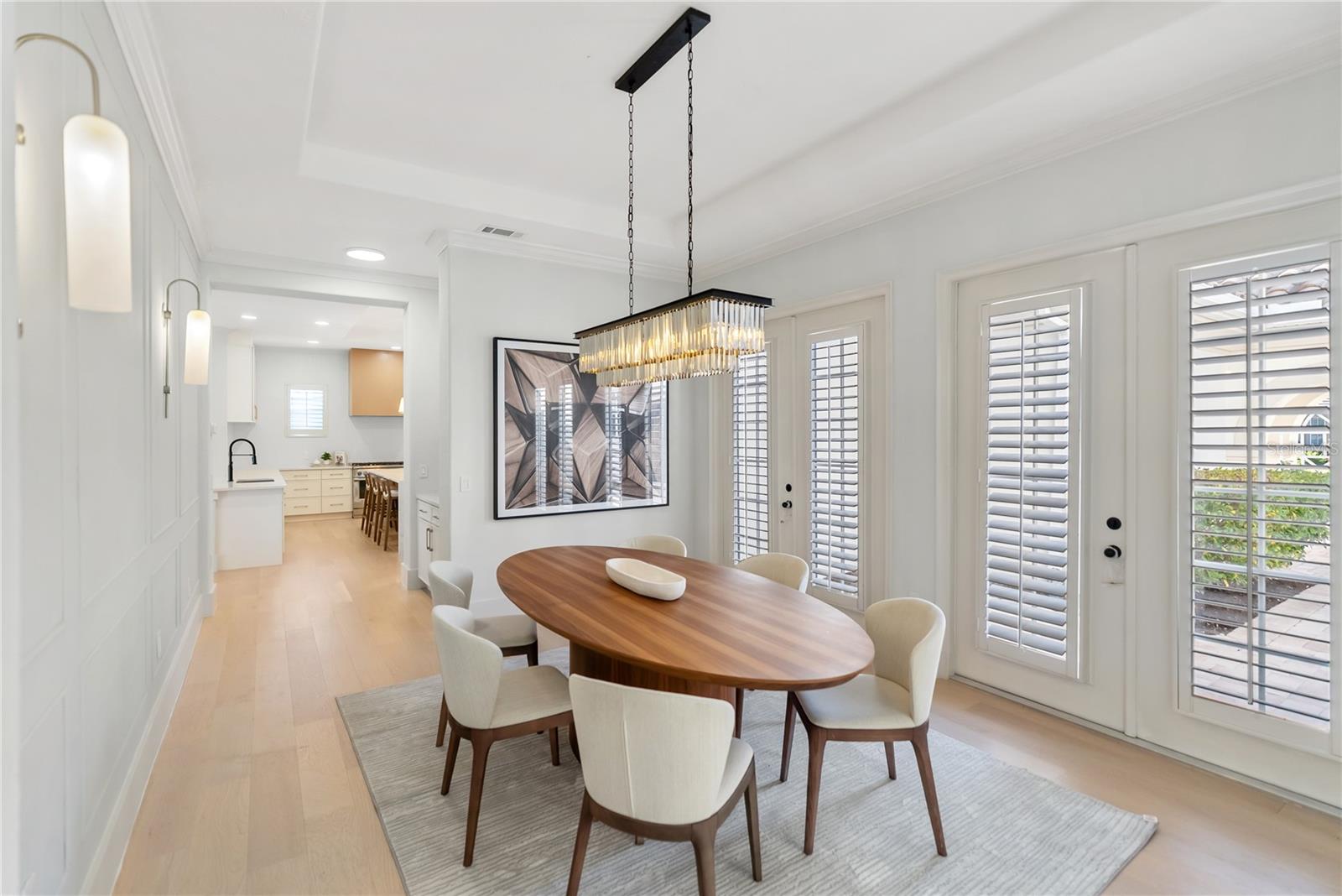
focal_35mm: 16
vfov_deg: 73.8
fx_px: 597
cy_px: 448
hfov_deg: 96.7
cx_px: 671
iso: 100
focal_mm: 16
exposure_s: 1/125
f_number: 2.8
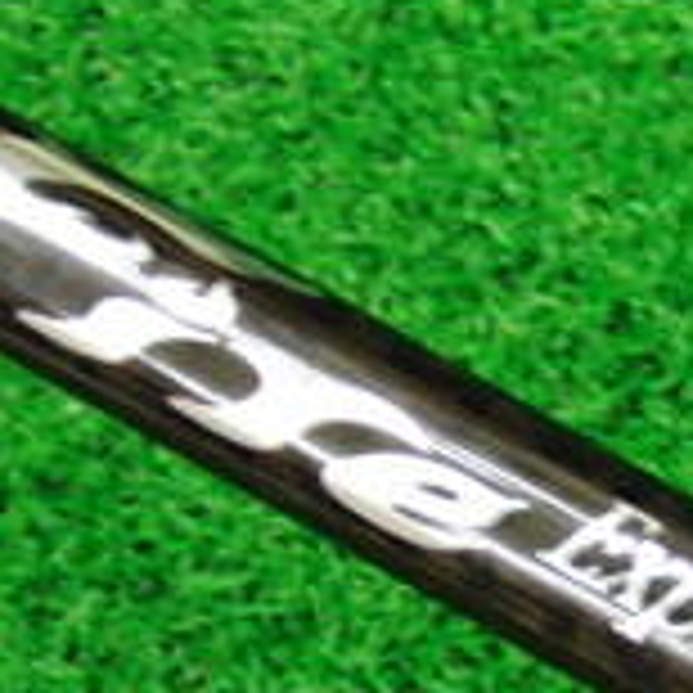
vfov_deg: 12.8
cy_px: 585
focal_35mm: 136
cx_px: 644
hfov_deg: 12.7
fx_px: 3080
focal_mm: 6.42
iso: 400
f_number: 3.6
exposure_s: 1/25
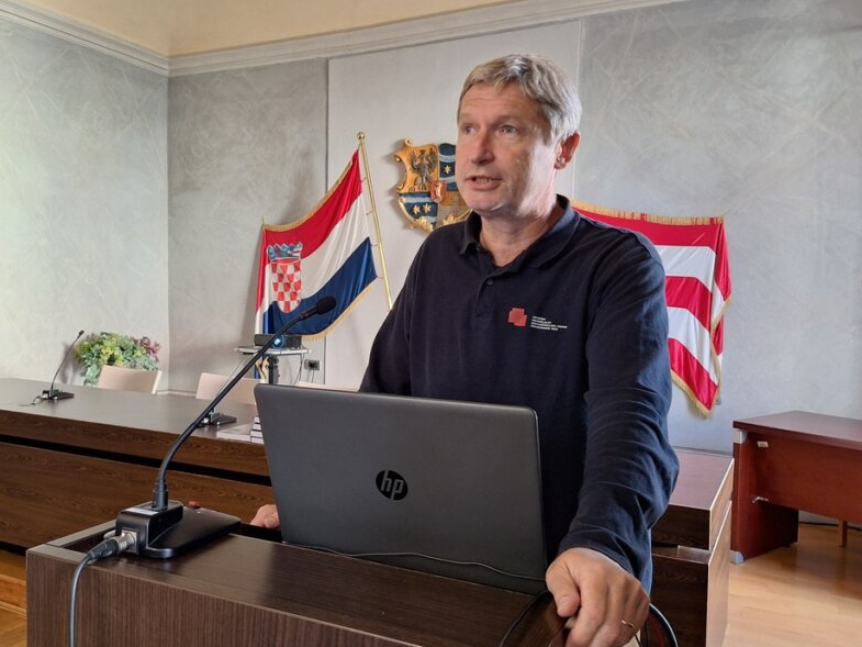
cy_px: 321
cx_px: 370
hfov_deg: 59.7
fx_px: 747
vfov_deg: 46.8
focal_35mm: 30
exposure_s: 1/33
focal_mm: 5.54
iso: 200
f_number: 1.8
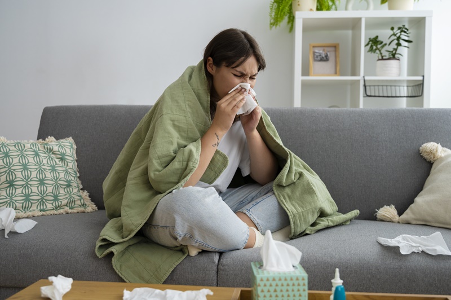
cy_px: 150
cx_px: 226
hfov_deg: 48.5
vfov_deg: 33.3
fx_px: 501
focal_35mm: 40
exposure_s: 1/250
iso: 500
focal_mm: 40
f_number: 3.2
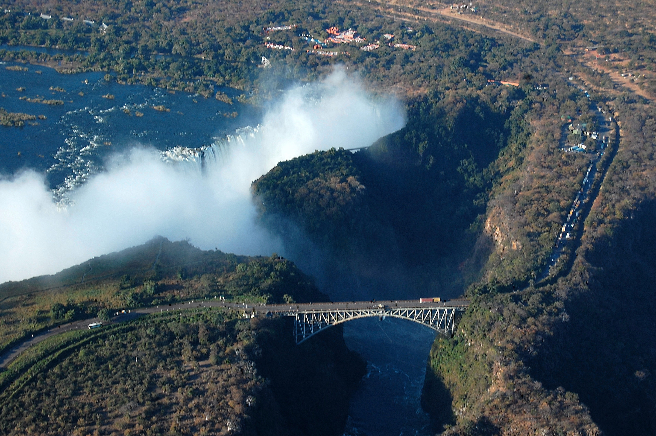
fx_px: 1502
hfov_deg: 24.6
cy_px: 218
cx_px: 328
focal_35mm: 82
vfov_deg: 16.5
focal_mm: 55
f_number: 9
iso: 200
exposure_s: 1/200
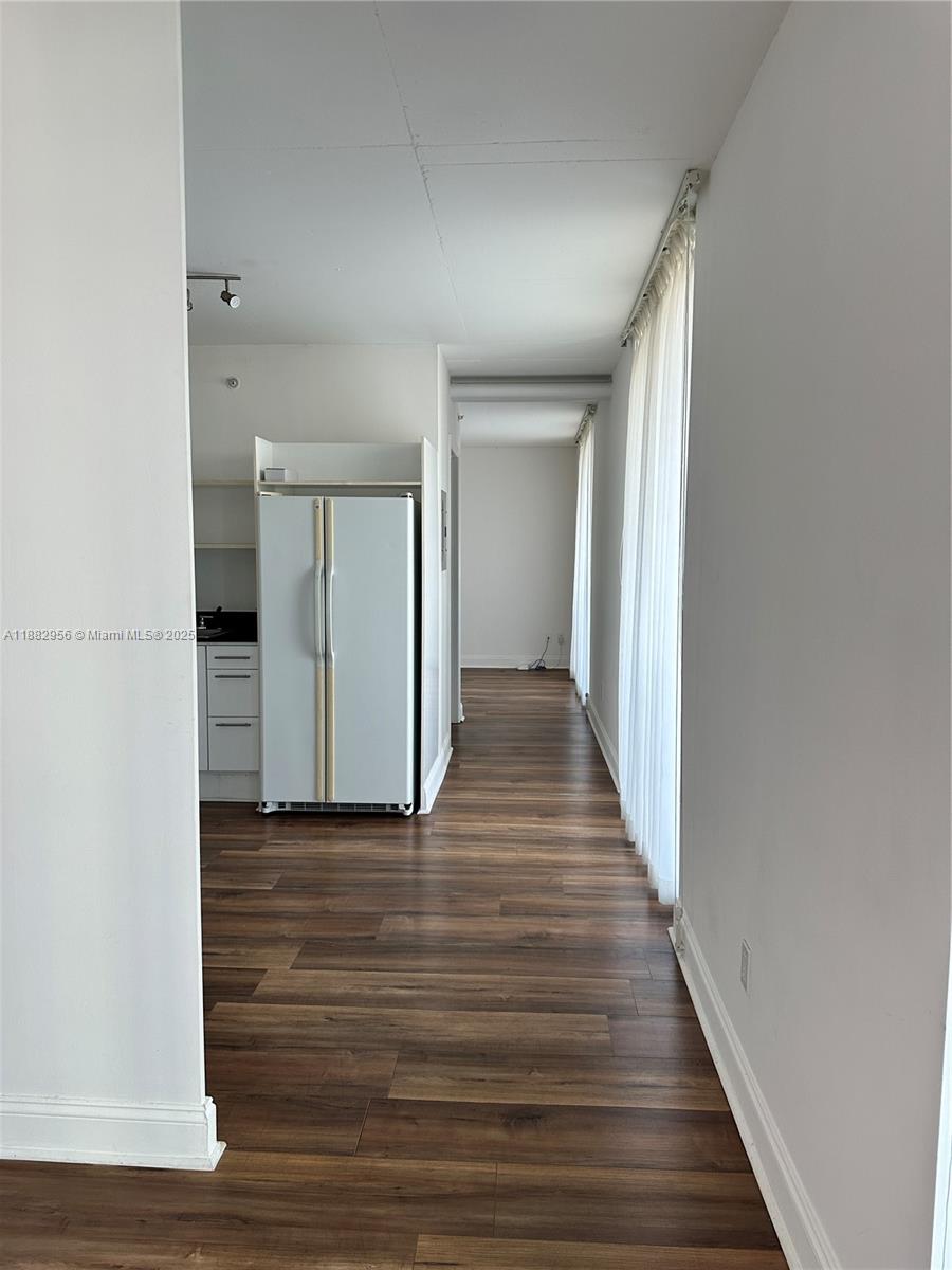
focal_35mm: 24
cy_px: 635
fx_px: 880
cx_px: 476
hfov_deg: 56.8
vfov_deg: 71.6
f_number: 1.78
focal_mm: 6.86
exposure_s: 1/121
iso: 125
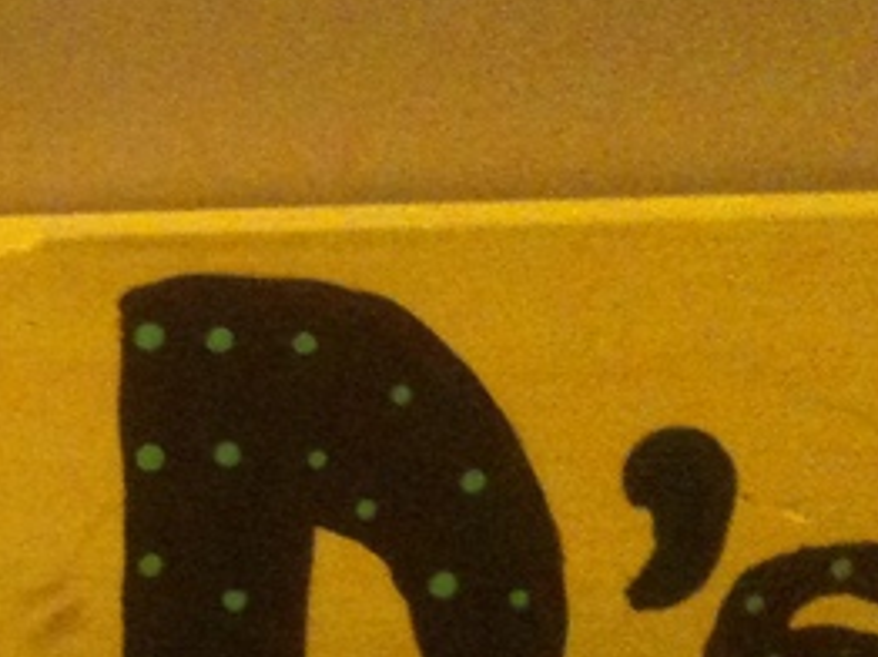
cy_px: 607
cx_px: -298
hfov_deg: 17.2
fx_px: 2711
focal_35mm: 107
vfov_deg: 13.7
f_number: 2.8
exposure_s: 1/13
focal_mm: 3.85
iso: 640
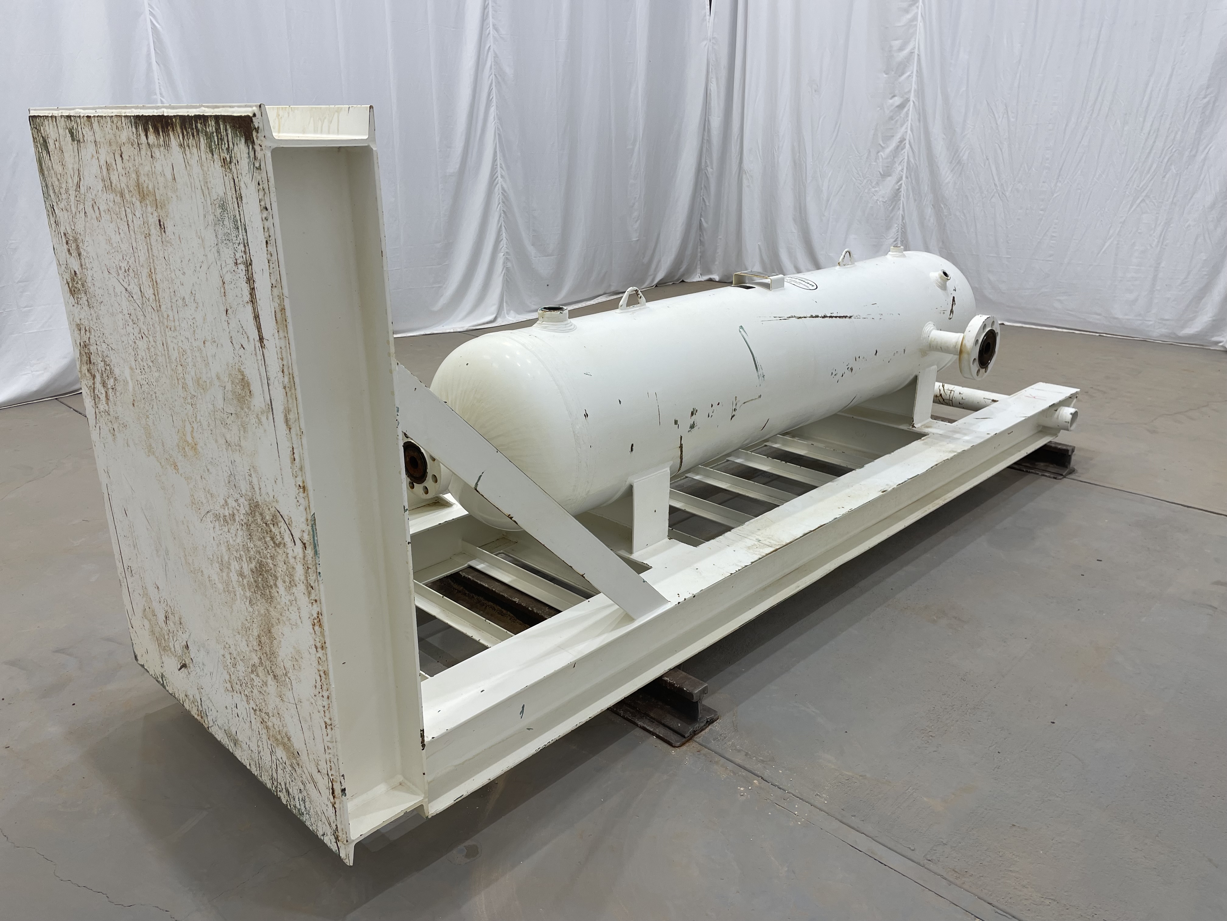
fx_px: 922
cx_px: 614
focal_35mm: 26
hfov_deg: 67.3
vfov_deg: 53.1
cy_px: 460
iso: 32
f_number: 1.6
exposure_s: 1/121
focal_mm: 4.2
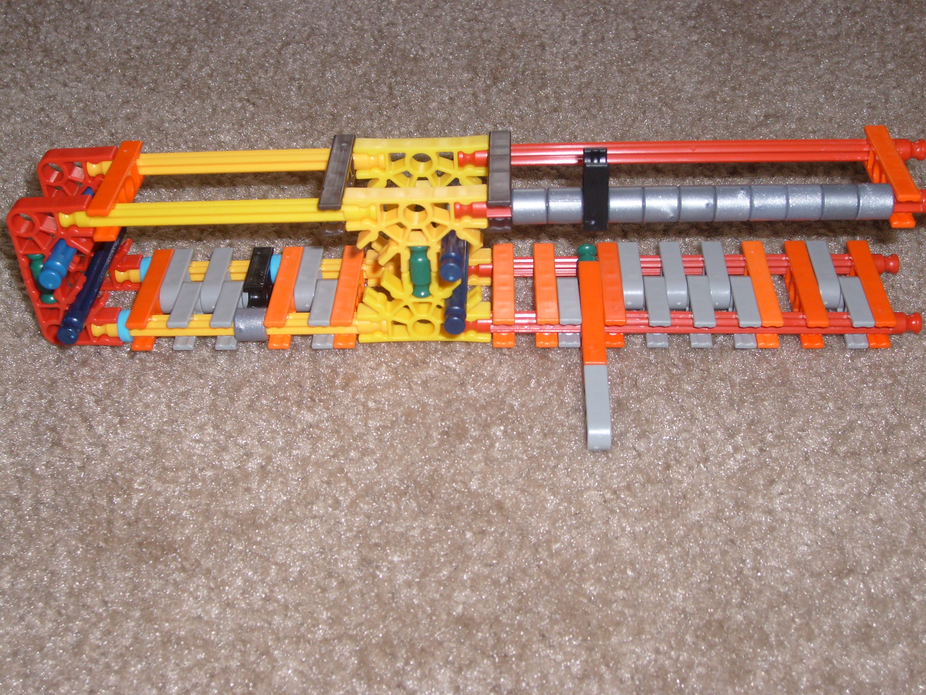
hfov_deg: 43.9
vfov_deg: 33.6
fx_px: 1150
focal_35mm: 43
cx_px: 463
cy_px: 348
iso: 100
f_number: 3
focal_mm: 7.2
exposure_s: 1/45
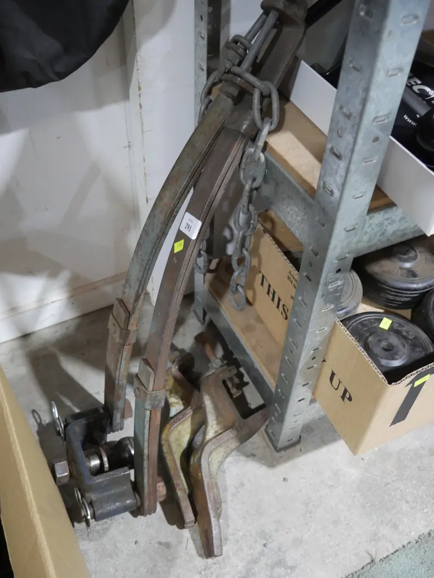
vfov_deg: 56.8
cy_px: 289
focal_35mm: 32
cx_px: 217
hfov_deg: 44.2
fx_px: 534
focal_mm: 16
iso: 1600
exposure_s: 1/60
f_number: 3.6
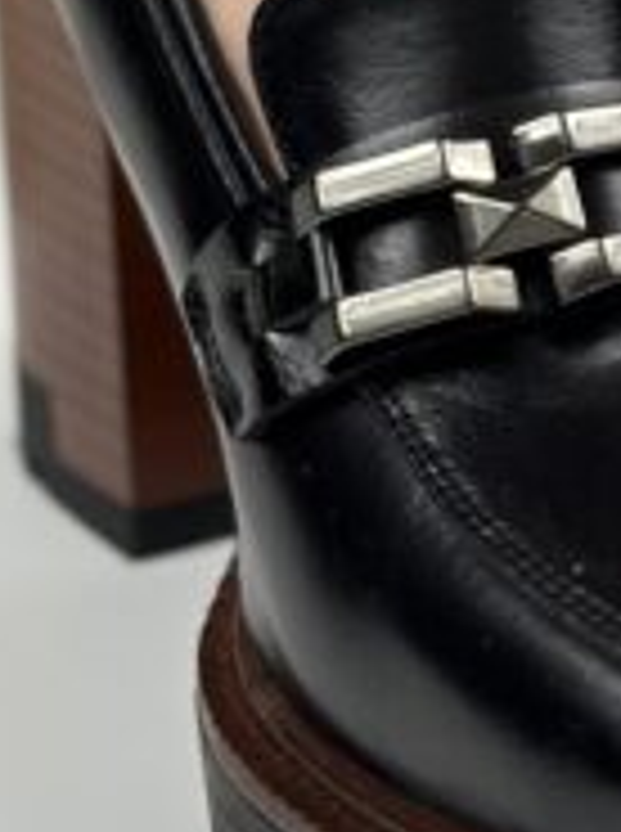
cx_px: 1035
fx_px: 4993
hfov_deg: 7.0
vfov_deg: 9.3
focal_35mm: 208
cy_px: -427
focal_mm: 6.86
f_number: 1.78
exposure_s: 1/836
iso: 80
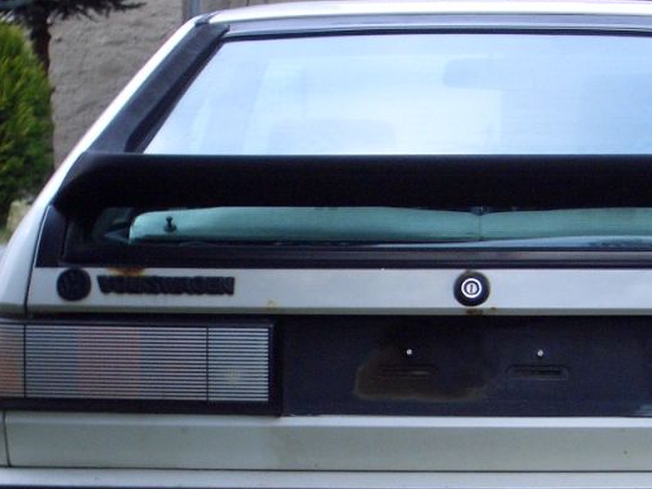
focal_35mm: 123
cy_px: 358
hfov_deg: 16.0
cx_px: 469
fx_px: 2317
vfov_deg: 12.0
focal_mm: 10.2
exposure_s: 1/125
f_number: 3.5
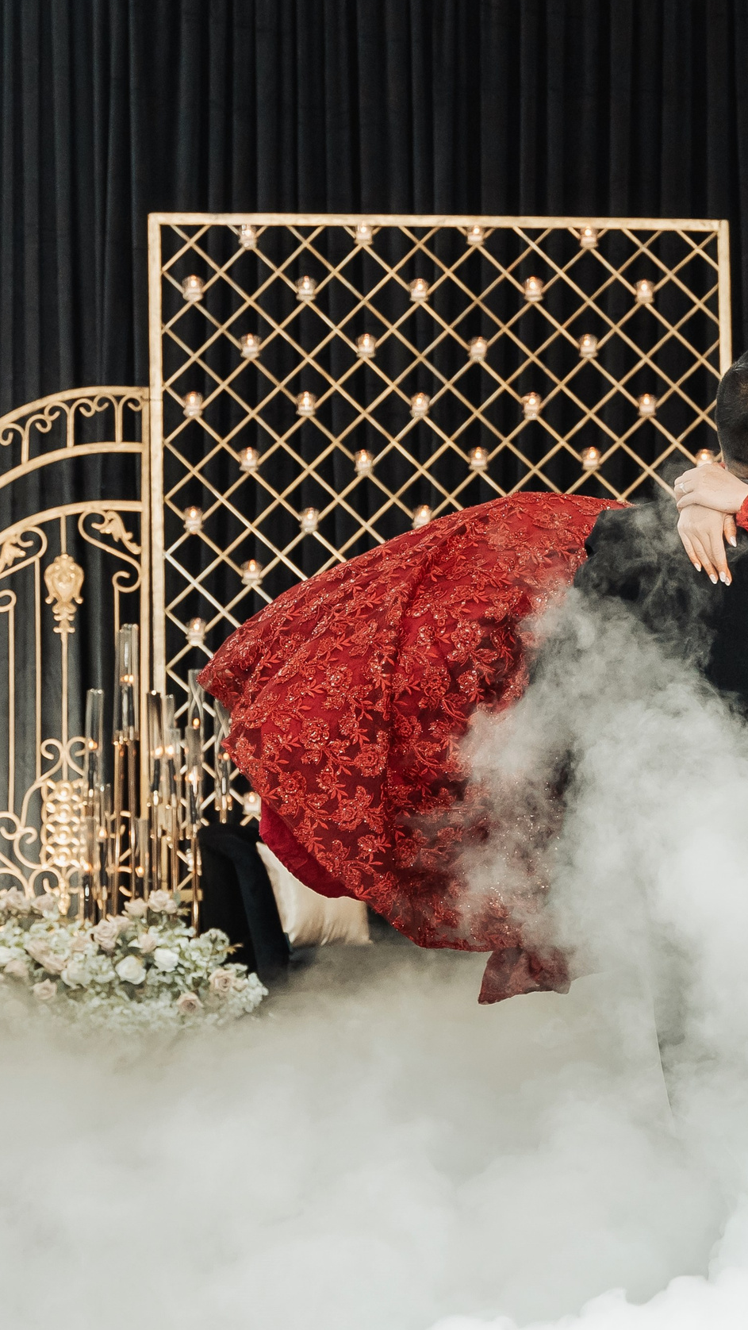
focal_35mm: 65
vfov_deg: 32.5
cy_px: 662
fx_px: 2279
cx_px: 718
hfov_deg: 18.2
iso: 1600
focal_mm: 40.4
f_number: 3.5
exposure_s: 1/250
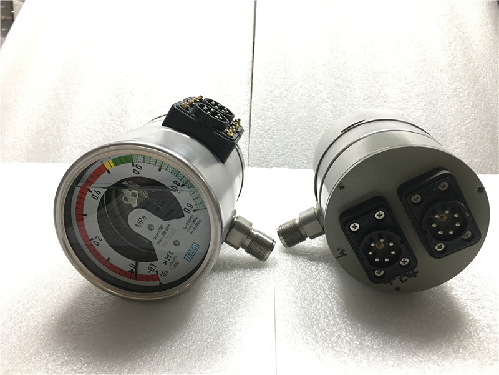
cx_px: 250
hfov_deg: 61.7
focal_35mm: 29
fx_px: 418
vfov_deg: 48.2
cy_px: 188
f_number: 2.2
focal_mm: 4.15
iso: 100
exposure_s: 1/17
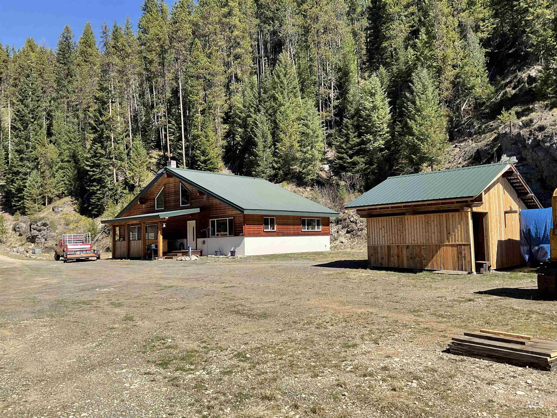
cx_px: 278
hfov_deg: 61.7
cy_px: 209
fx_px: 467
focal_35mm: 29
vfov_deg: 48.2
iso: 16
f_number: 1.8
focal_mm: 3
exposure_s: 1/1076
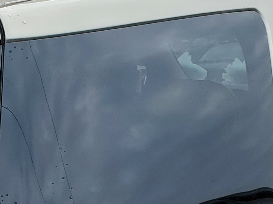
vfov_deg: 11.2
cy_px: 375
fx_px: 962
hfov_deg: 16.0
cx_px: 29
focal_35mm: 122
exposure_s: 1/423
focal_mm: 4.3
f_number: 2.4
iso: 50
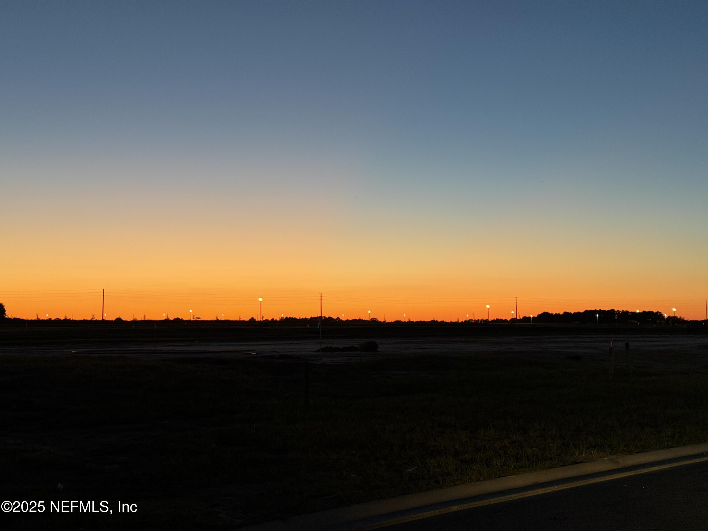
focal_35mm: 48
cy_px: 266
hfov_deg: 39.7
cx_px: 354
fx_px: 982
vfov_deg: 30.3
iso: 250
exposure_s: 1/47
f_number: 1.78
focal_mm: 6.76
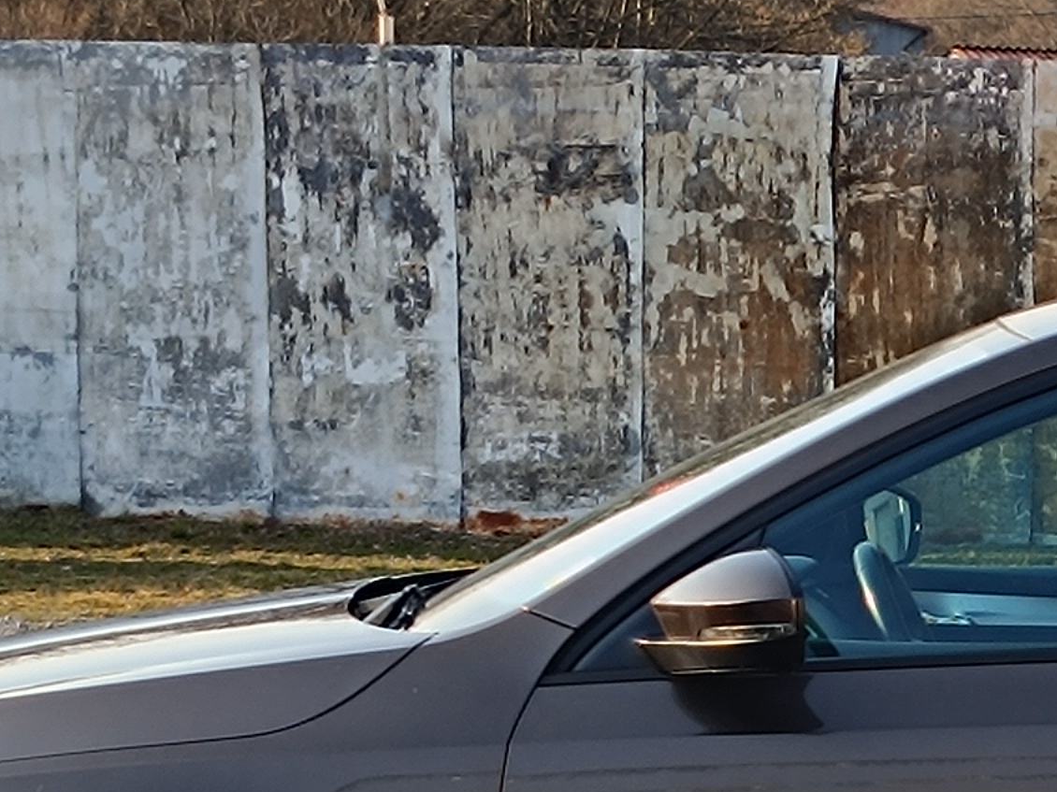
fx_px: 2656
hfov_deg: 20.9
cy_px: 842
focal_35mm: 87
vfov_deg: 16.5
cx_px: 1287
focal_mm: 5.59
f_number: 1.88
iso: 52
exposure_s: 1/310
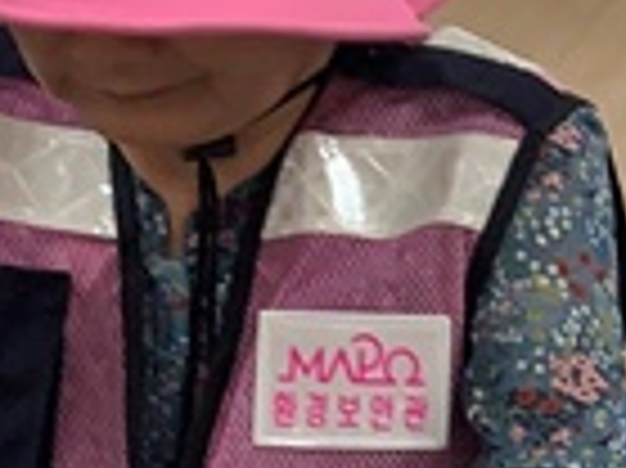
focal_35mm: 187
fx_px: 3379
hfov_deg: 9.7
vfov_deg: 7.9
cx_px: 1324
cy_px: 333
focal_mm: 4.25
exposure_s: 1/60
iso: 50
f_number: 1.8
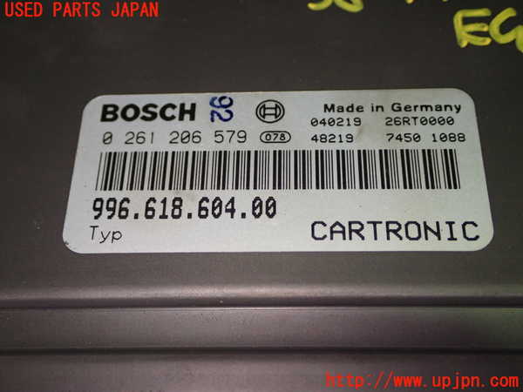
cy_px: 196
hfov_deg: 40.4
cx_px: 262
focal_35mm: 47
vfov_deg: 30.9
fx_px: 710
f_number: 3.1
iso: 250
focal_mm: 8.4
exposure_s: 1/50
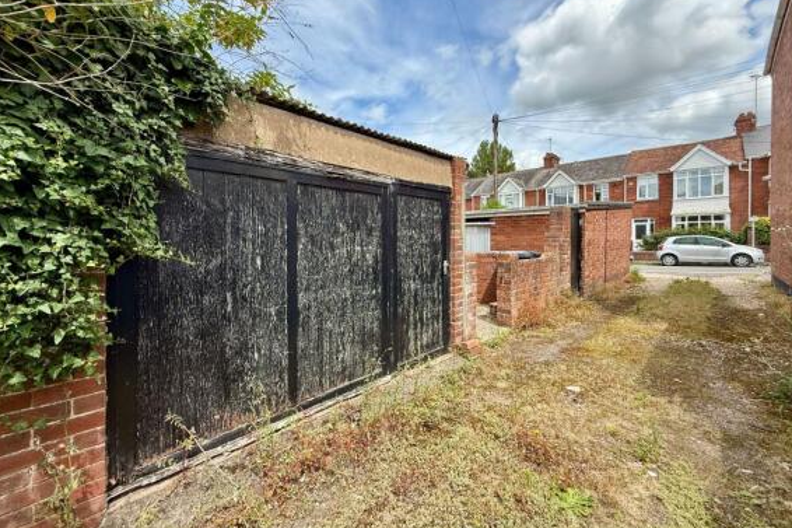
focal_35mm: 15
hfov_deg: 100.4
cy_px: 243
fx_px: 330
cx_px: 395
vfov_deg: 77.2
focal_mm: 2.22
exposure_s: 1/876
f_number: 2.2
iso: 64
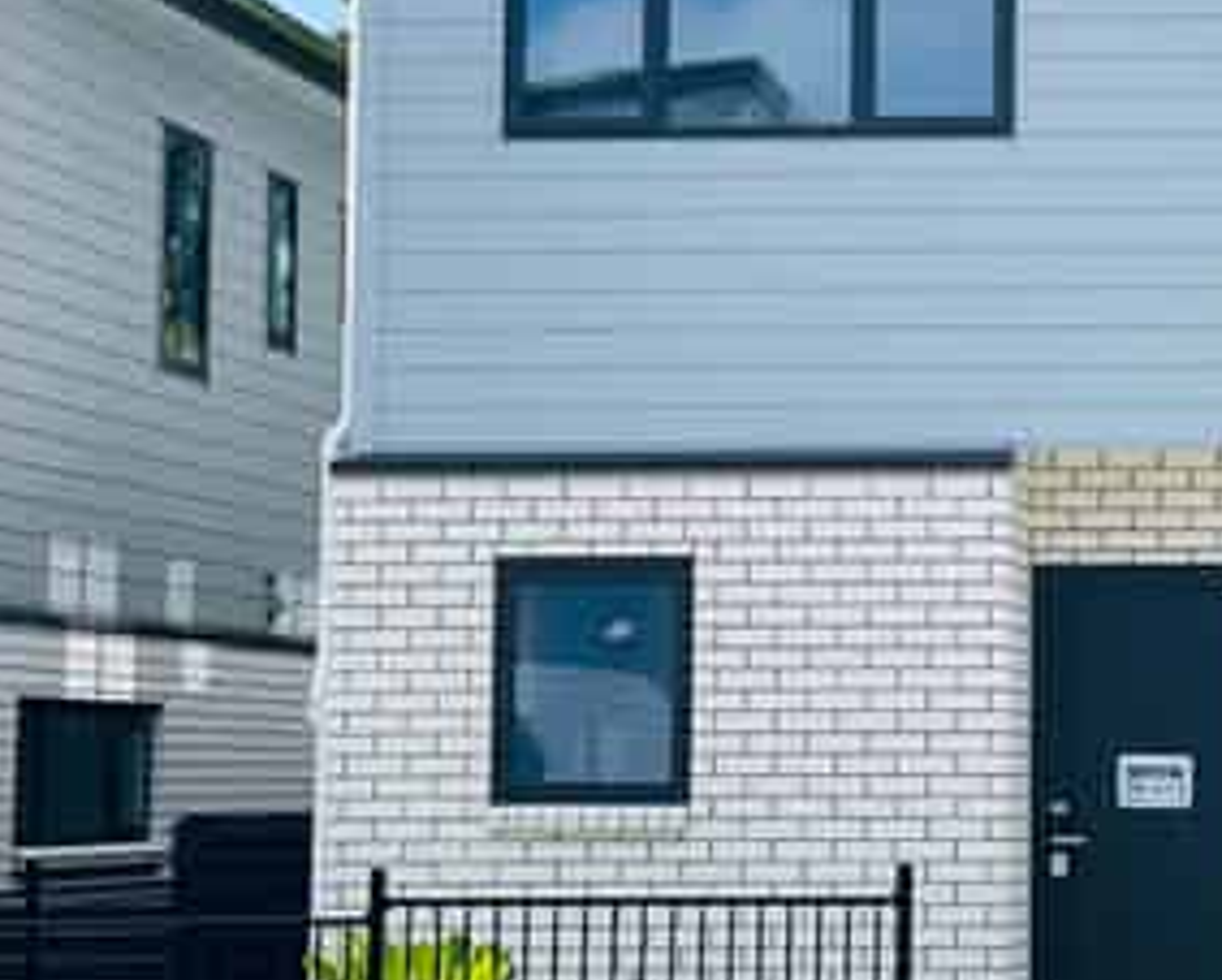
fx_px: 5250
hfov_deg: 13.1
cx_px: 1239
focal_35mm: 145
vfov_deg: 10.7
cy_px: 283
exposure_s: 1/1325
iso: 32
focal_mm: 7.5
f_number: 2.2
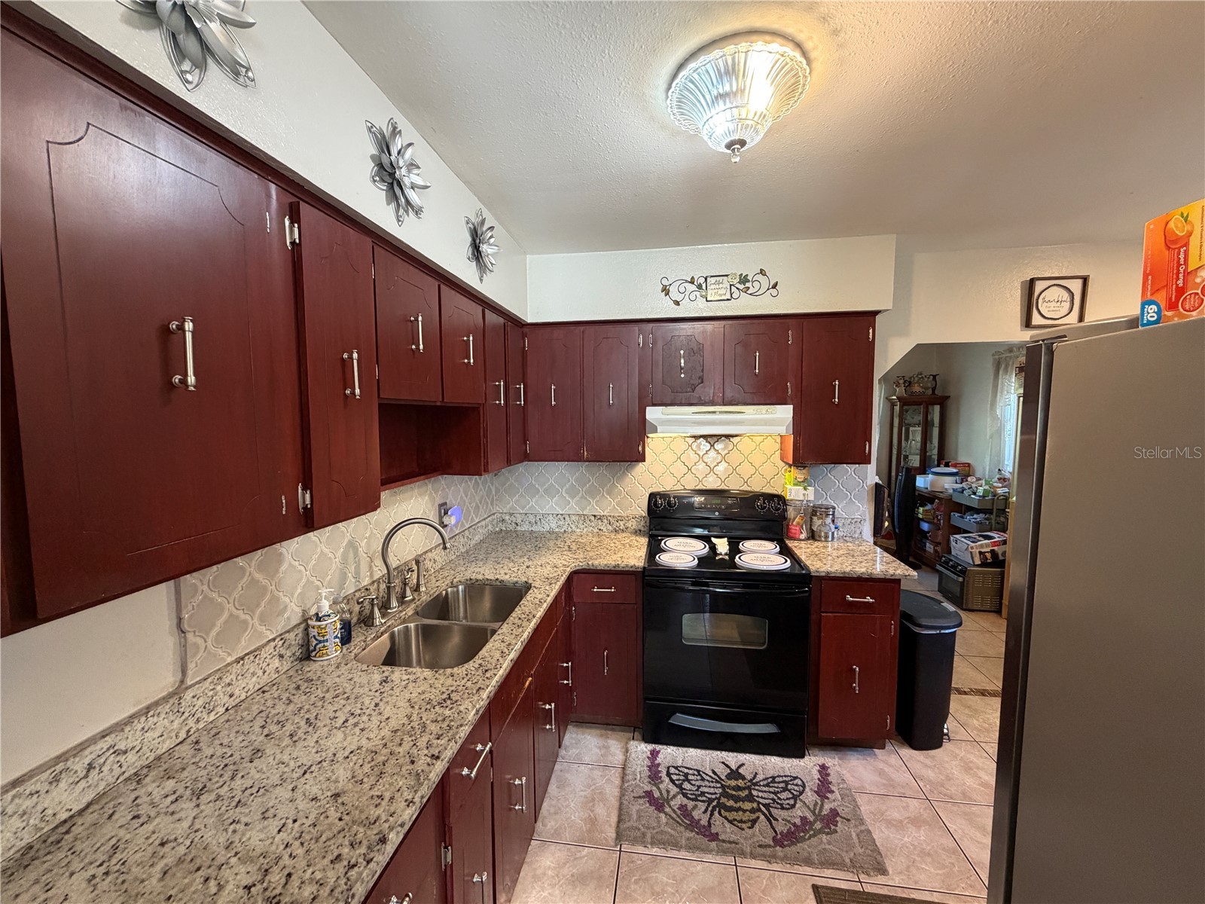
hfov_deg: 102.1
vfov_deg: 85.7
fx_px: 487
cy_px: 452
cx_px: 602
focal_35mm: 14
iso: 400
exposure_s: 1/60
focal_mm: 2.22
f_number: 2.2
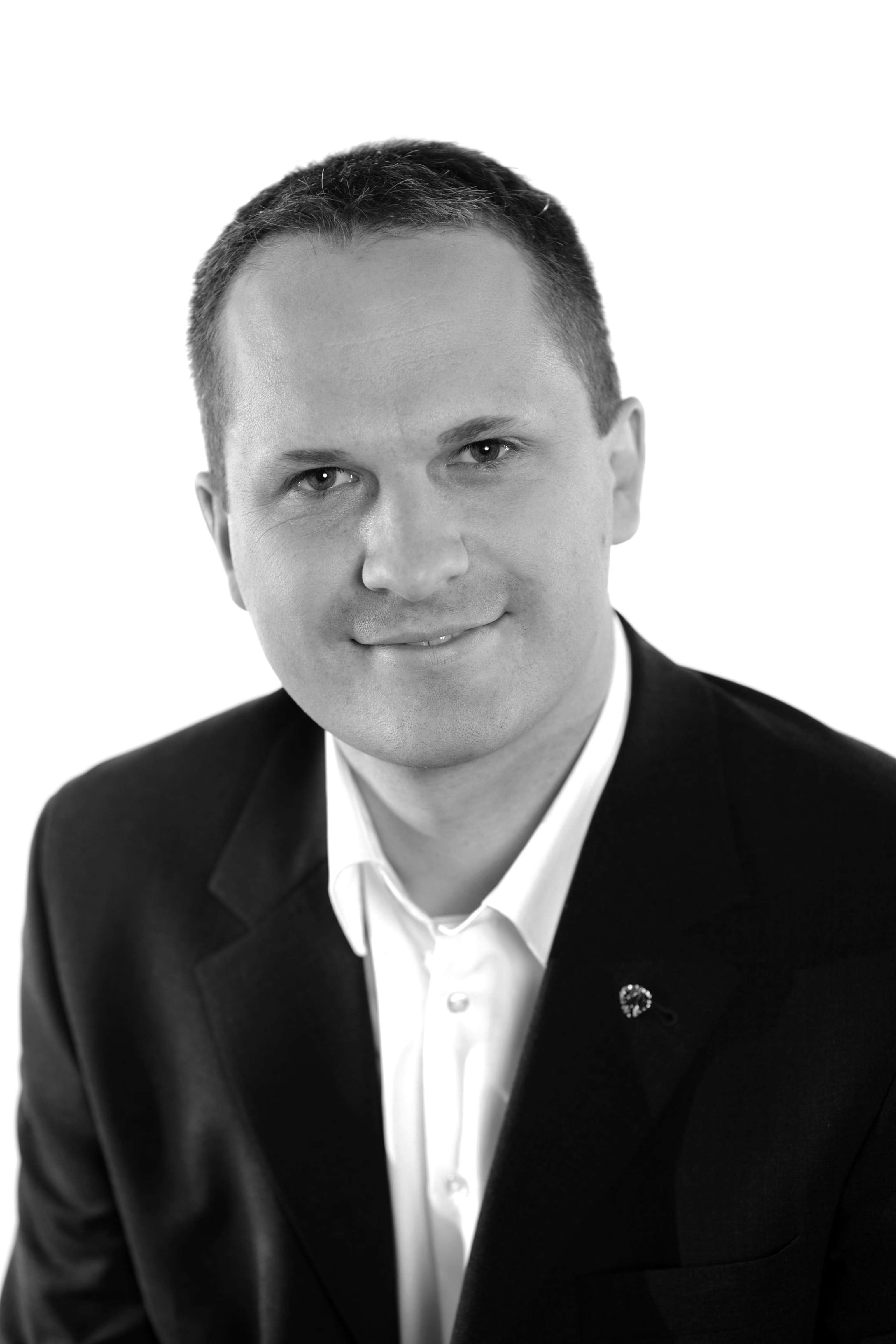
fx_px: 3173
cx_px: 448
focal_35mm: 85
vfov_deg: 23.9
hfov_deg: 16.1
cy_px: 672
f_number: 2.8
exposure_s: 1/80
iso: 50
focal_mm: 85
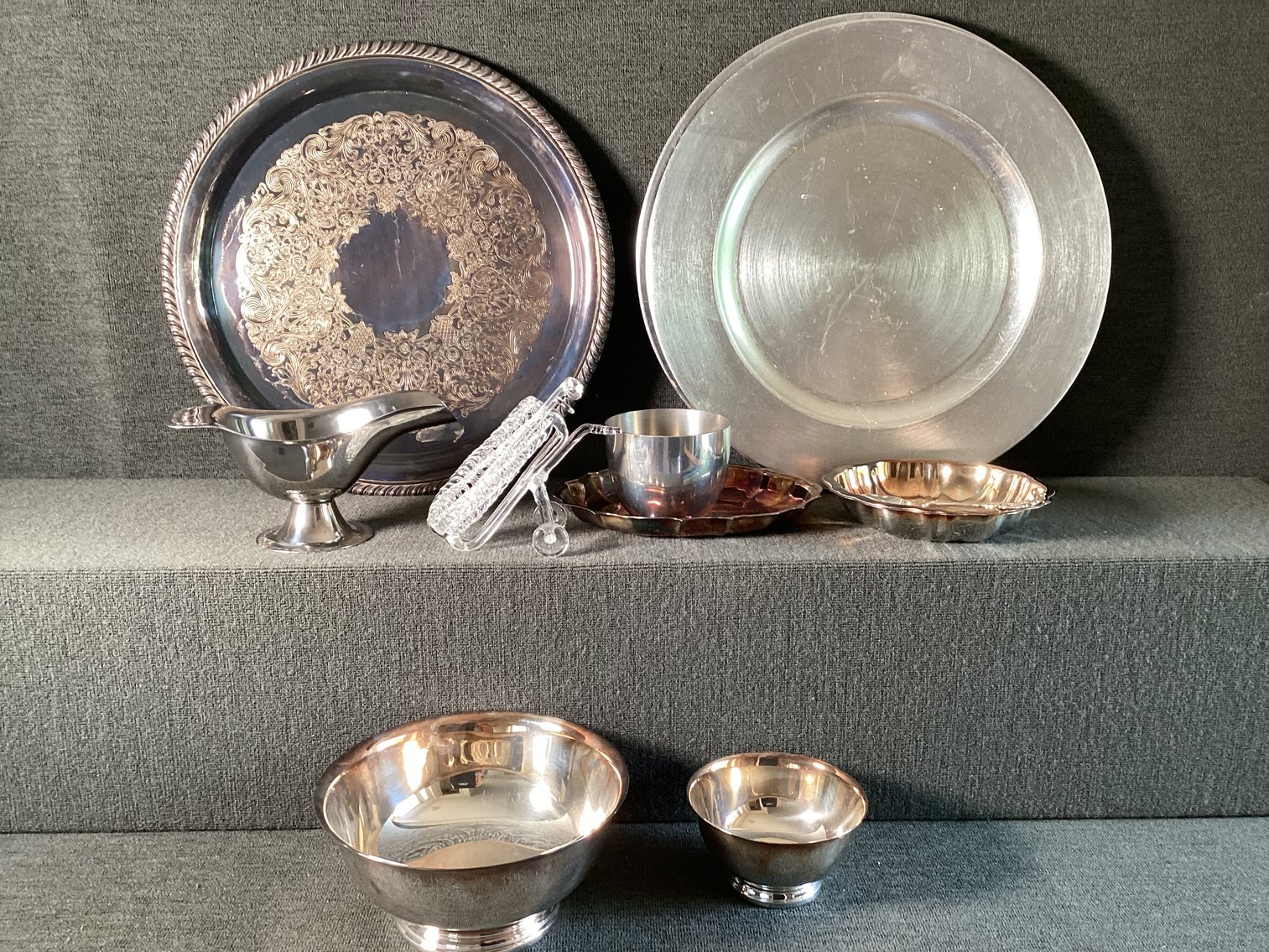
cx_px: 634
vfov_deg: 45.4
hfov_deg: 58.3
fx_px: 1137
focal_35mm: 31
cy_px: 476
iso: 125
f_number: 2.4
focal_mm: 3.3
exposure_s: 1/50
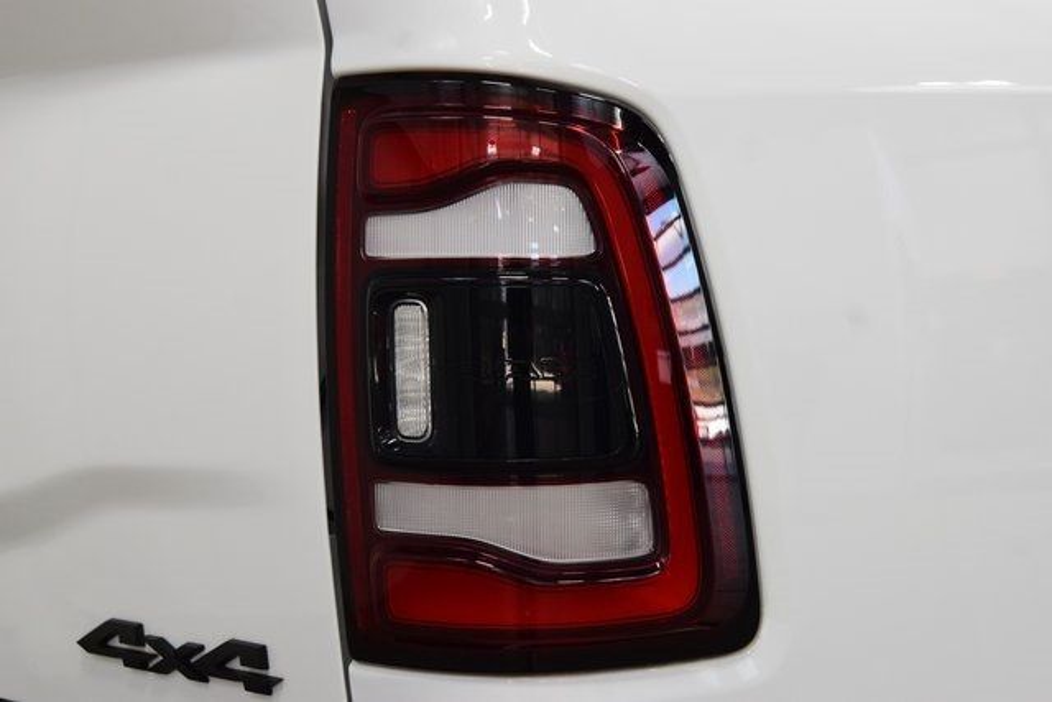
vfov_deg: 17.5
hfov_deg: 26.0
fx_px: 2280
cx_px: 526
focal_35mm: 78
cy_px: 351
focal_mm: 52
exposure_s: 1/60
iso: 1600
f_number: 7.1
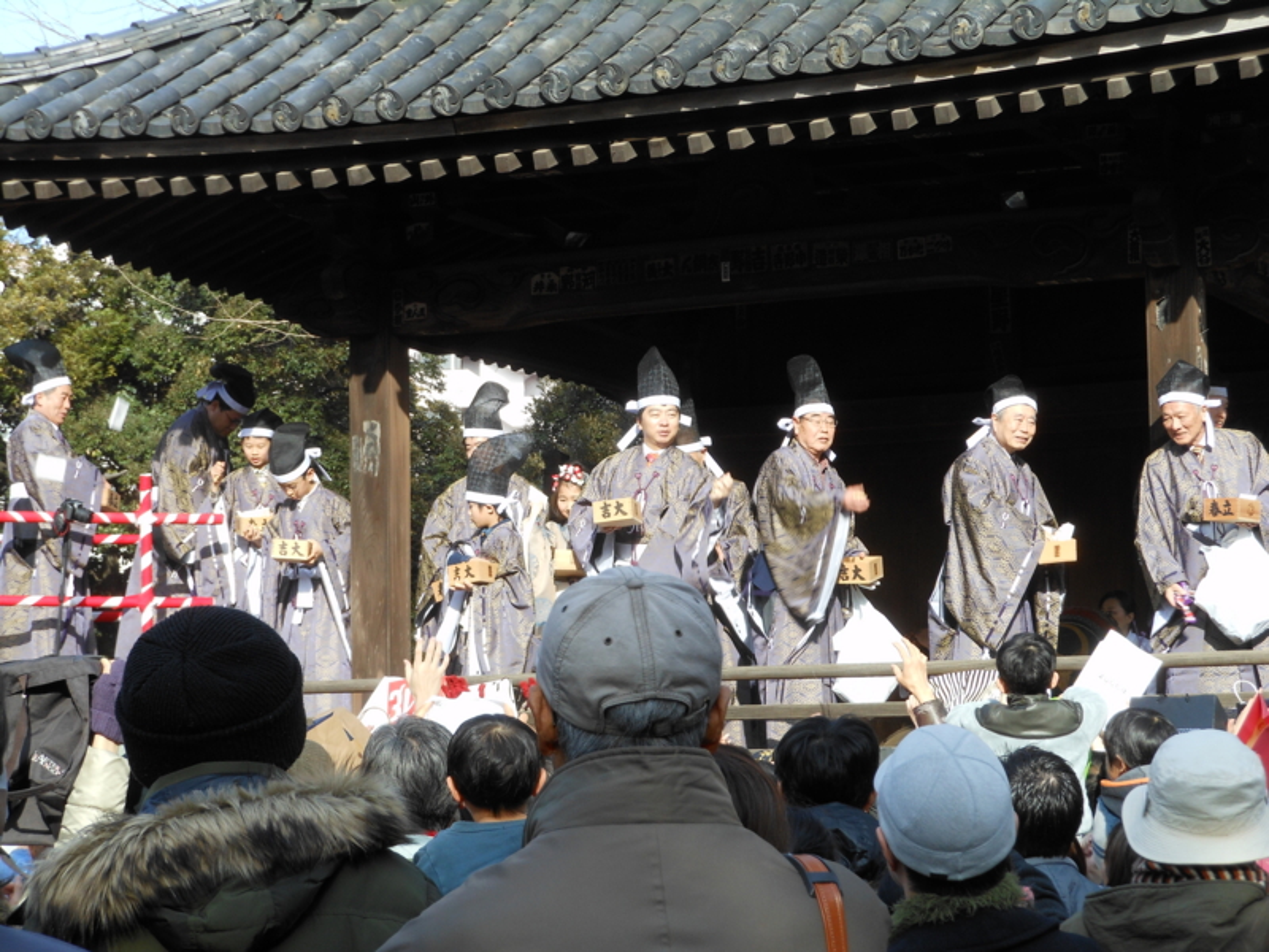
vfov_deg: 17.0
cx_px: 634
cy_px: 476
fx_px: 3189
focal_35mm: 87
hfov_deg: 22.5
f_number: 5.3
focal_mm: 15.6
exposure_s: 1/125
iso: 80
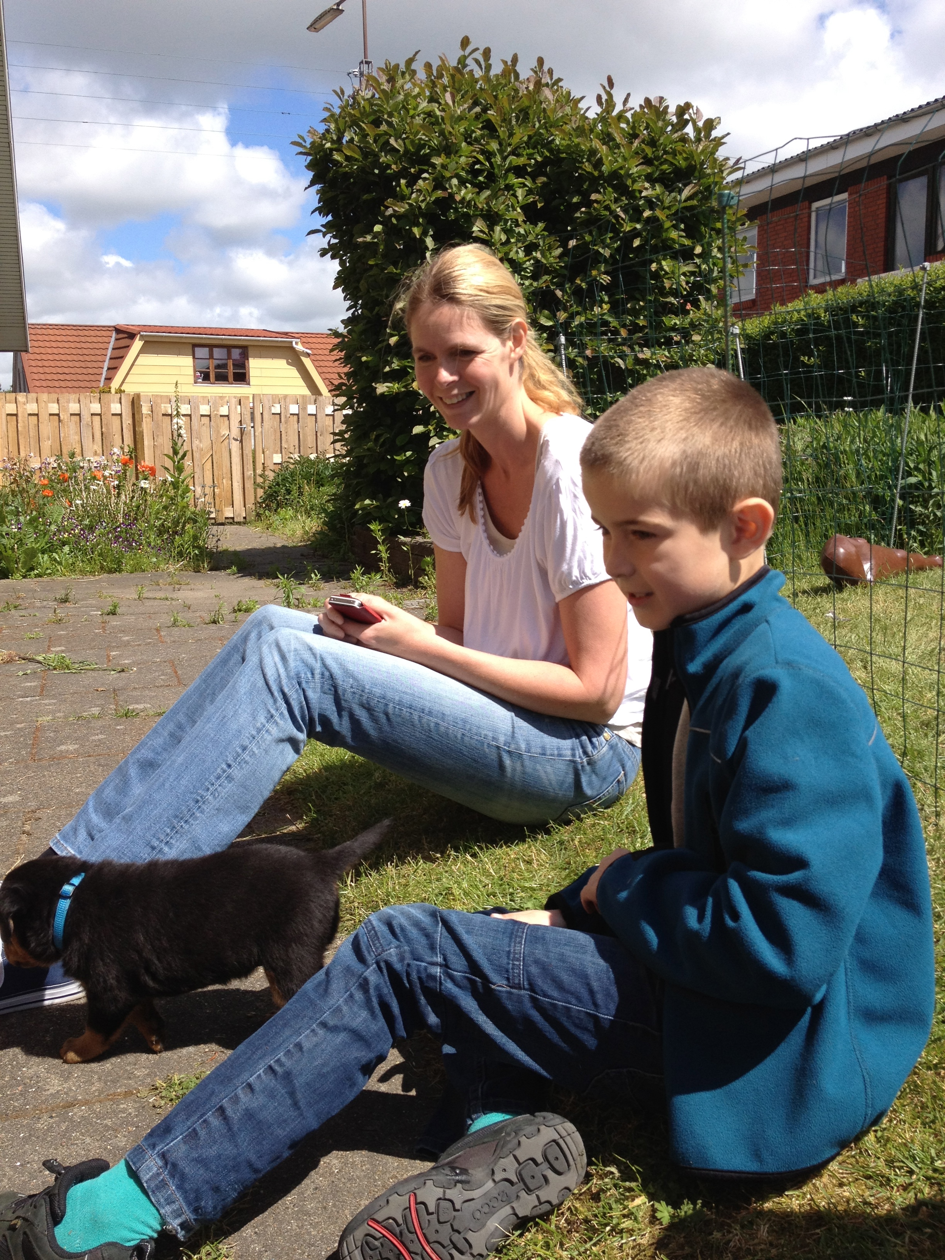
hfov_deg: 40.7
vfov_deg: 52.6
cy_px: 630
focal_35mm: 35
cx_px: 472
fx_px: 1274
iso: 64
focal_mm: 4.28
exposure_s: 1/1314
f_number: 2.4
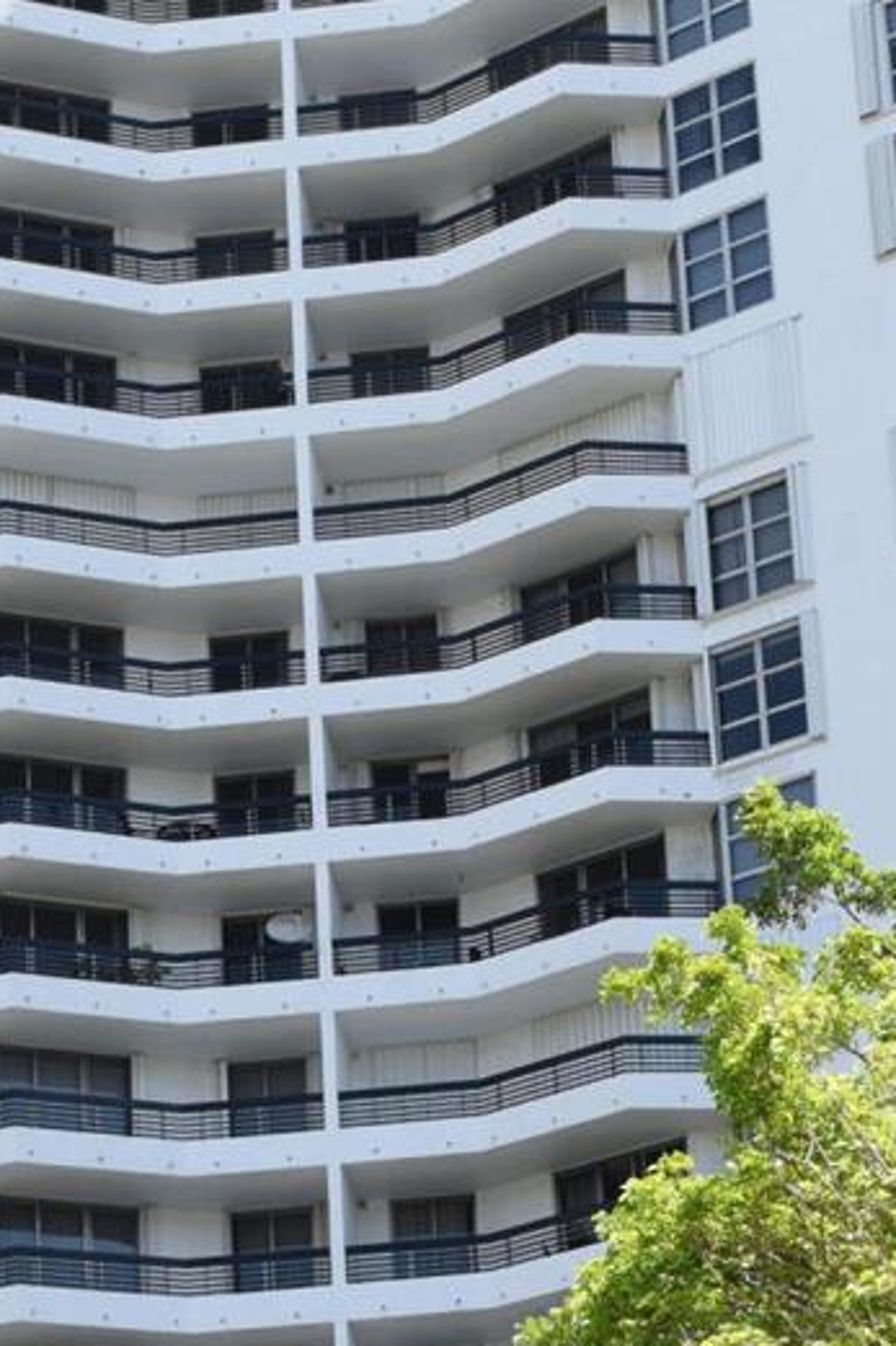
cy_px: 1157
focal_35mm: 119
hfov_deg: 11.5
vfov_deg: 16.9
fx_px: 4463
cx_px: 507
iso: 200
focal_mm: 27
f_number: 8
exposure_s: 1/250
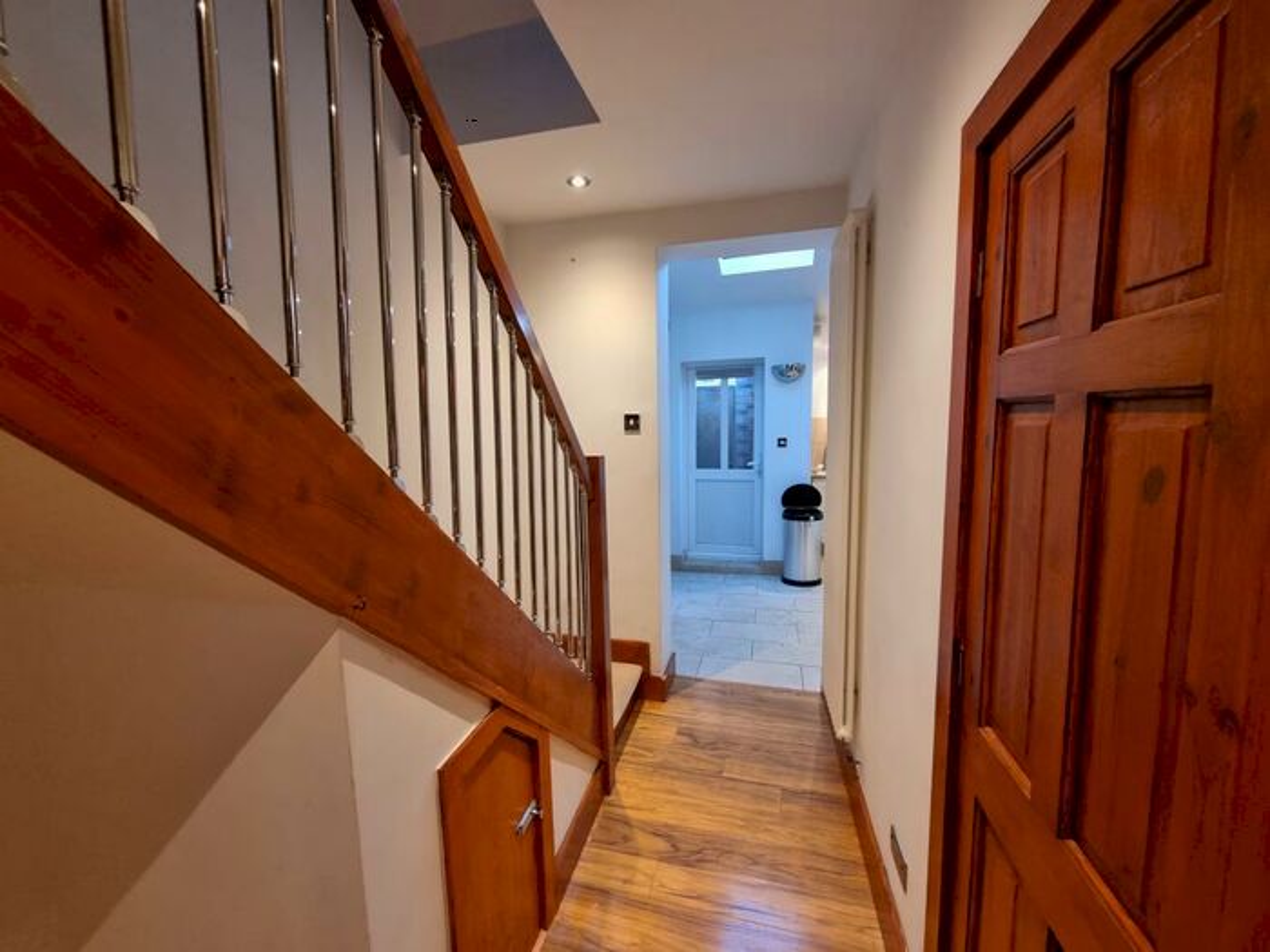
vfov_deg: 89.9
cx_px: 635
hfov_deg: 106.2
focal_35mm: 13
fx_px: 477
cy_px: 476
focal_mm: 2.2
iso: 400
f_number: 2.2
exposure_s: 1/50
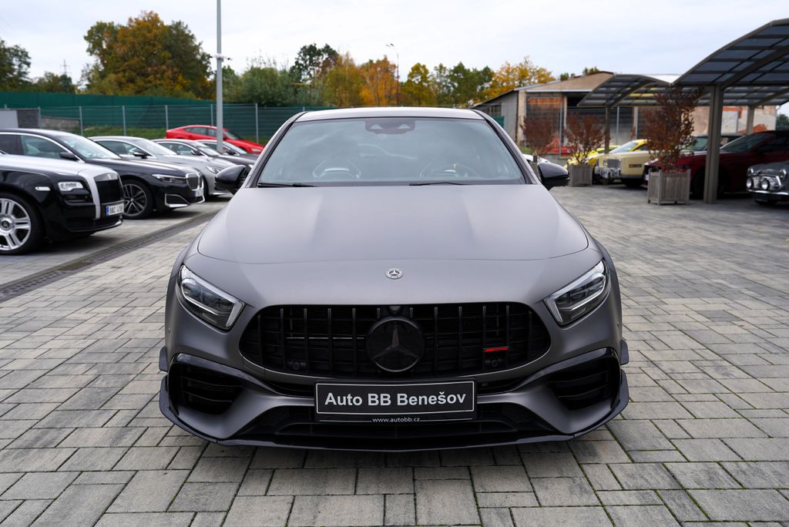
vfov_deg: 42.4
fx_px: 680
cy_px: 264
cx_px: 394
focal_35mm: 31
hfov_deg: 60.3
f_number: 5.6
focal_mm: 31
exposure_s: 1/125
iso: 100
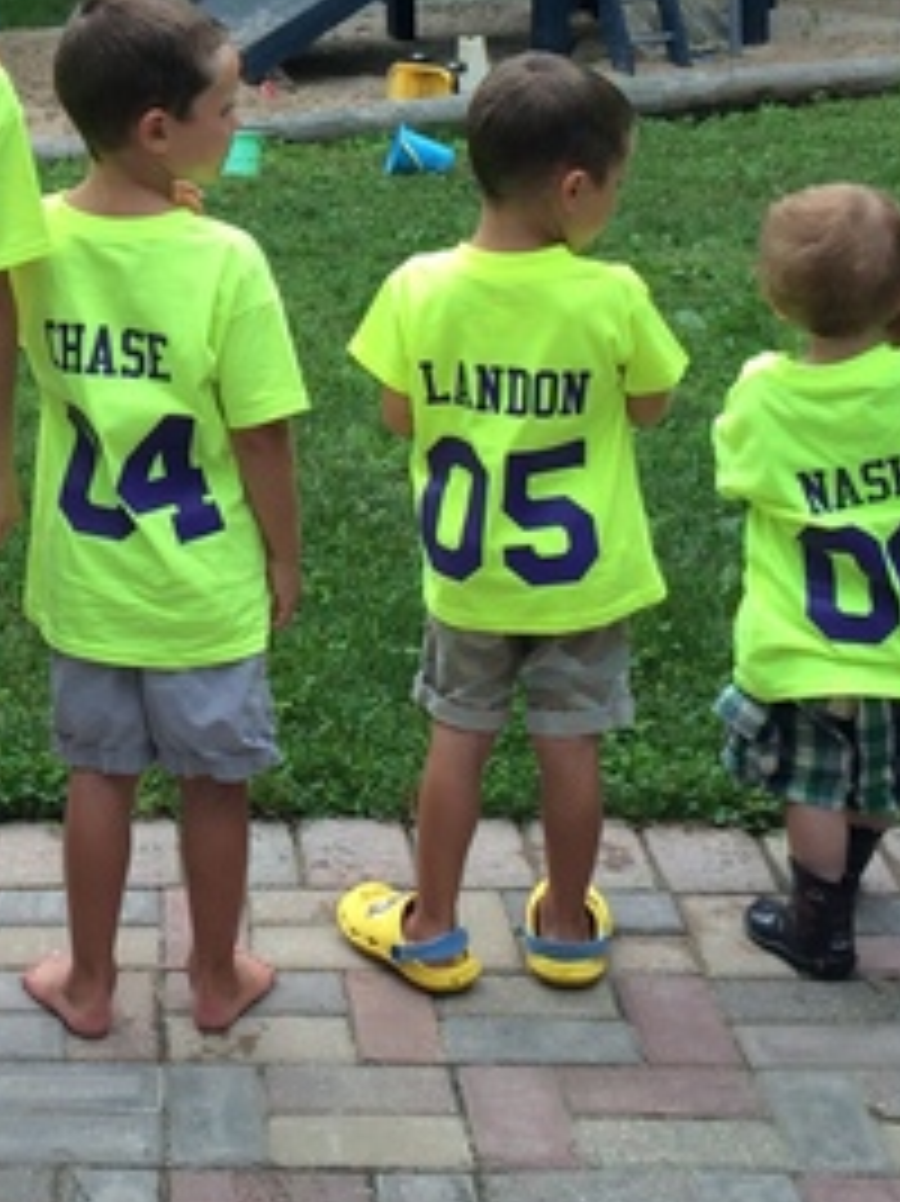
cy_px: 171
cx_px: -40
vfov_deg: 23.6
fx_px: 2810
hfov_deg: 17.7
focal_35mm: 81
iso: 40
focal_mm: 4.12
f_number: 2.2
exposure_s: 1/120
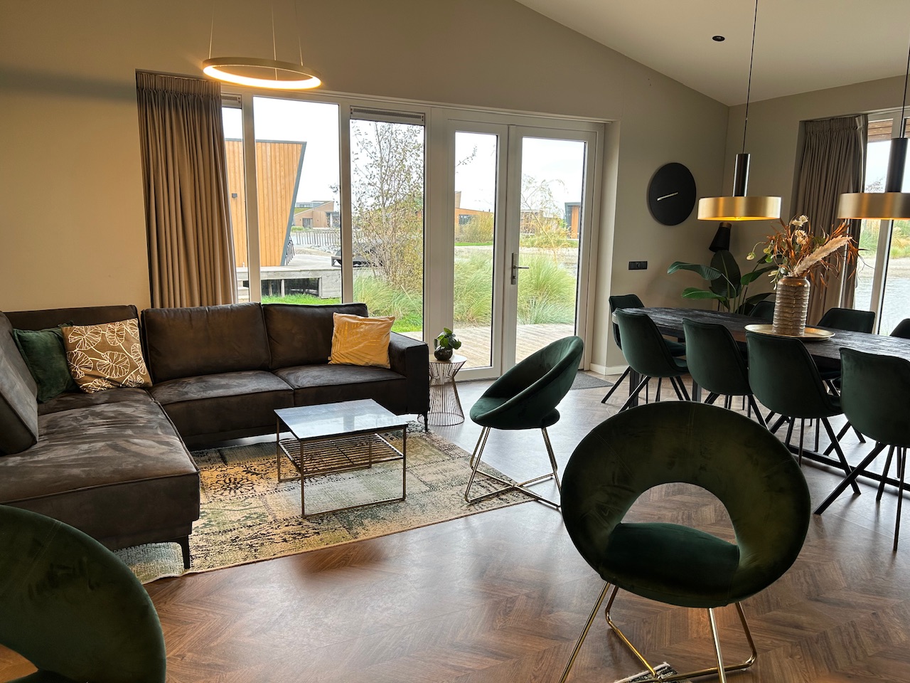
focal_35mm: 26
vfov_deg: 53.1
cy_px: 342
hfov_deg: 67.3
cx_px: 455
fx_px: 683
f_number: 1.5
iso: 40
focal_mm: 5.7
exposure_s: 1/121
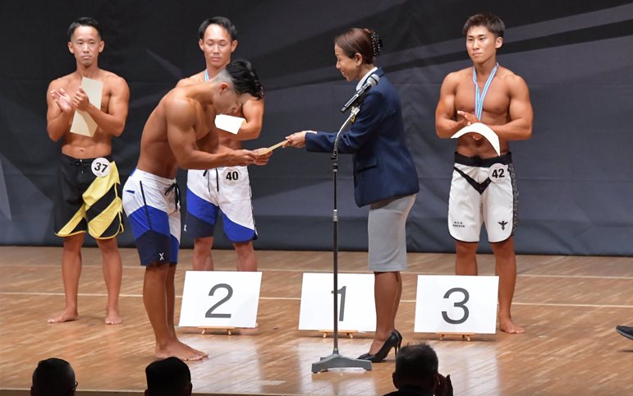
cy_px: 196
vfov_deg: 5.0
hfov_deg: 8.0
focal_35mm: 261
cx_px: 317
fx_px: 4503
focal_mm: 170
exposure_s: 1/400
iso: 8000
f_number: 5.6
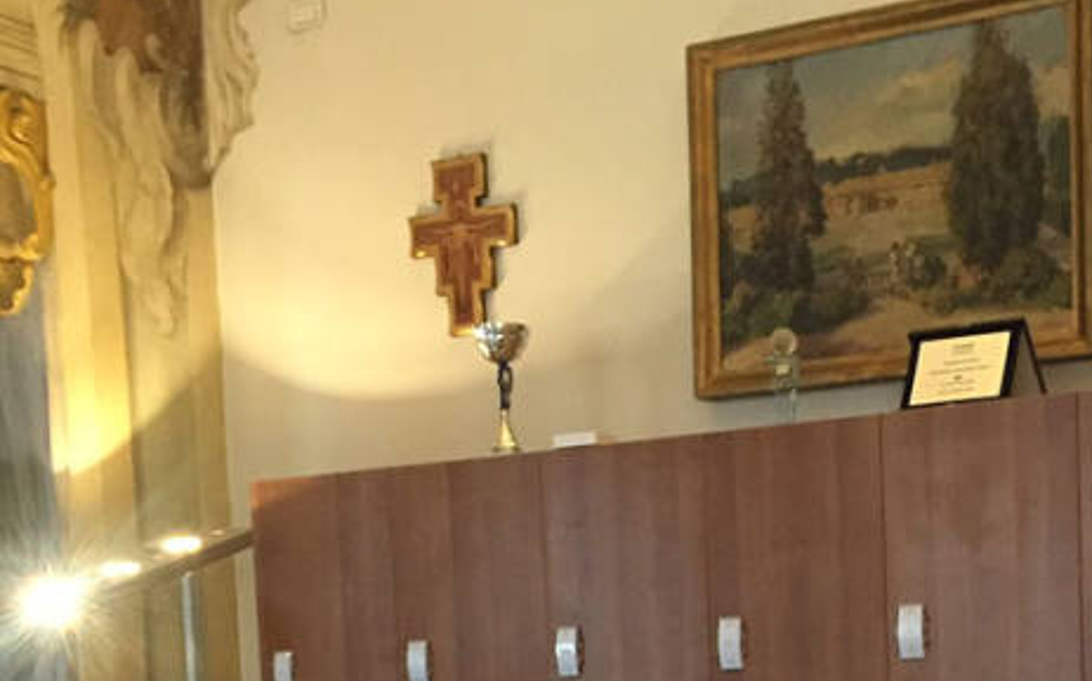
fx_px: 2023
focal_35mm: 68
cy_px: 898
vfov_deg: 17.8
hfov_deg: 29.7
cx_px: 830
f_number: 2.2
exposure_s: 1/25
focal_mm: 4.15
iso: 250
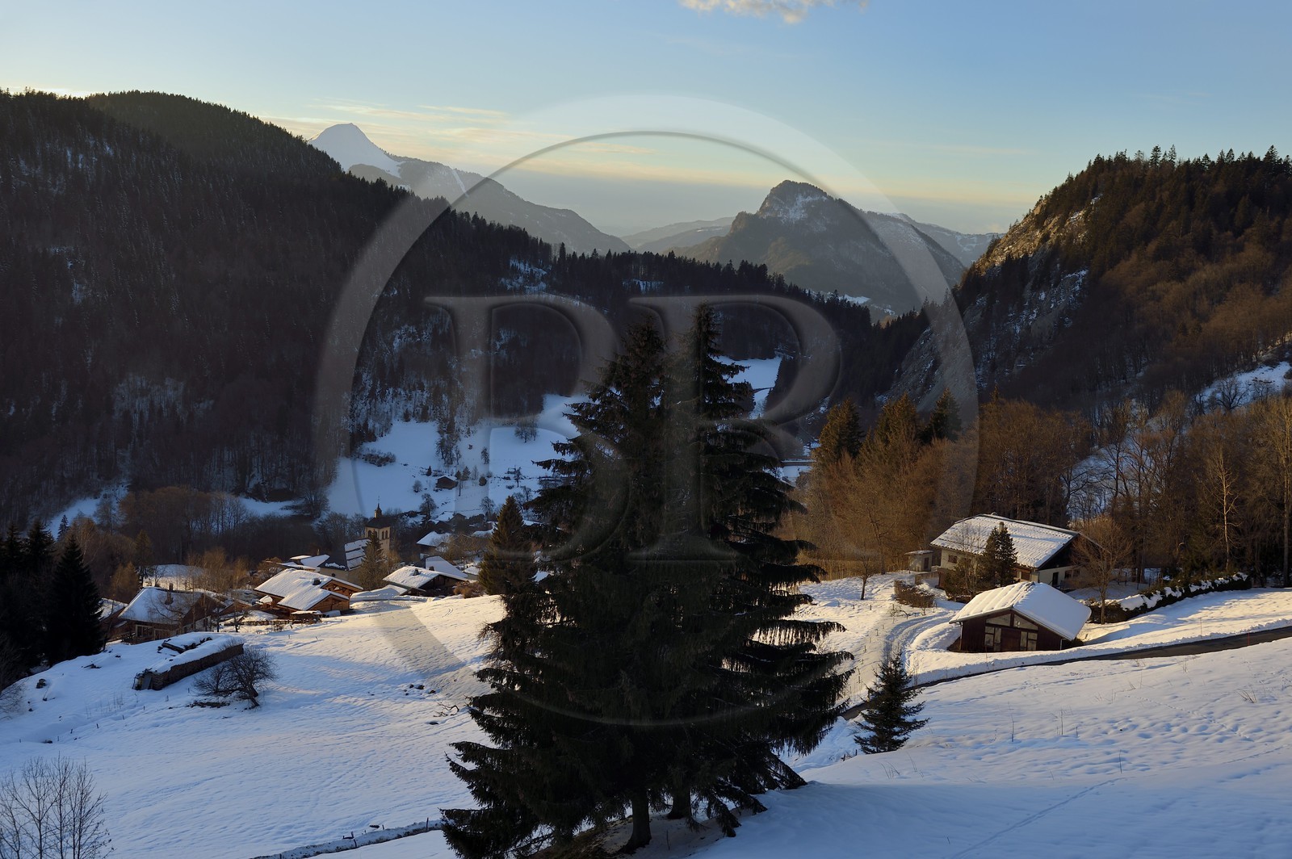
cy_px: 430
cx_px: 646
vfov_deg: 28.0
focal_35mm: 48
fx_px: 1721
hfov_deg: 41.1
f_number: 5
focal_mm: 48
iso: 200
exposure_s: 1/320
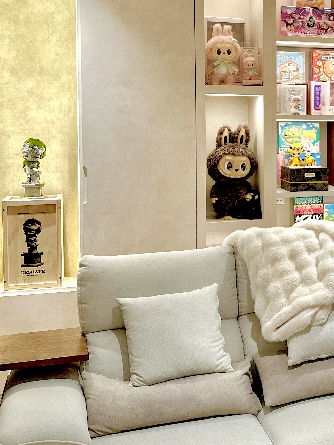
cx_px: 370
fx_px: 720
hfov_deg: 24.3
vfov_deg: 34.0
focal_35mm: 56
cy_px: 146
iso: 100
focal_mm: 6.86
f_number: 1.78
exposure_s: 1/100
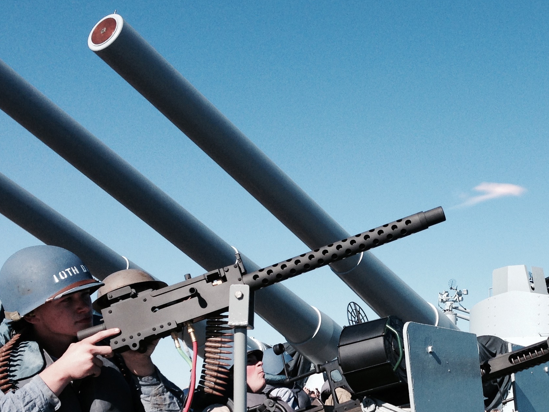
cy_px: 361
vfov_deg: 22.4
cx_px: 431
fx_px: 1015
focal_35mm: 64
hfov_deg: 29.6
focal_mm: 4.12
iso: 50
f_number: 2.4
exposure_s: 1/1748
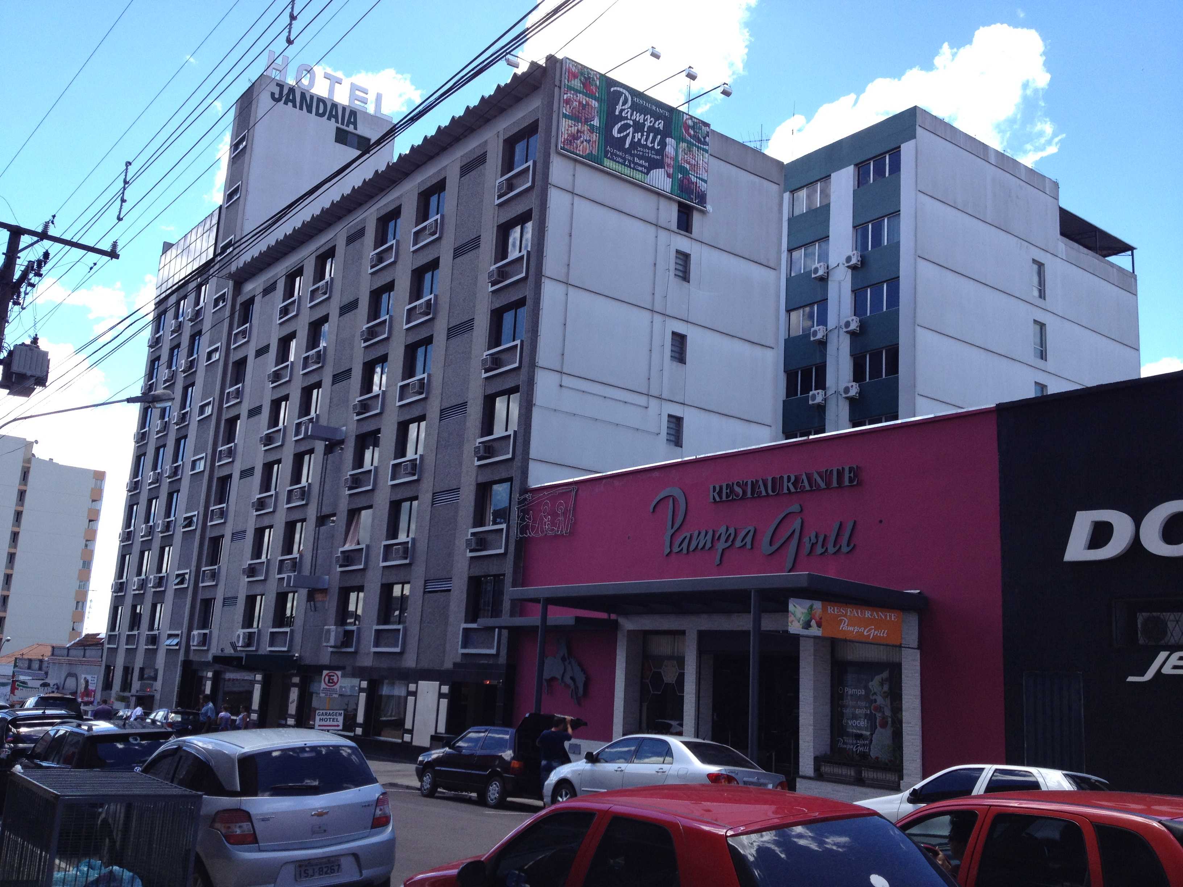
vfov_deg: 40.7
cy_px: 444
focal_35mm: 35
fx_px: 1196
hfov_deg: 52.6
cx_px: 592
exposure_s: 1/699
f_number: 2.4
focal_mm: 4.28
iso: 50
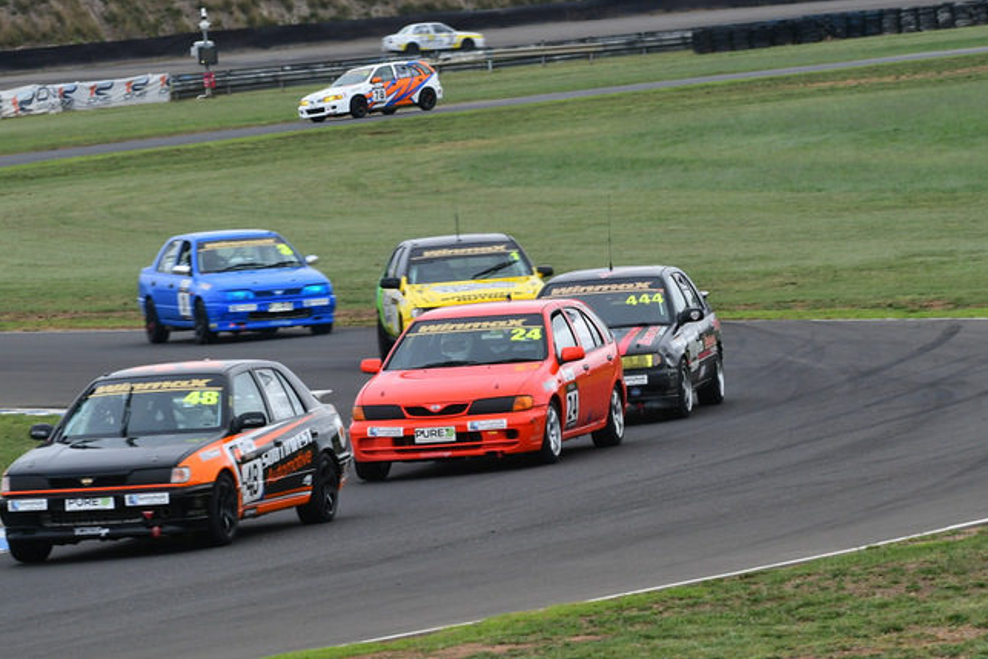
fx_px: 10238
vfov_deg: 3.7
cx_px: 392
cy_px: 283
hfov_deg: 5.5
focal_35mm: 373
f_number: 10
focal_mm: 200
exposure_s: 1/250
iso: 320
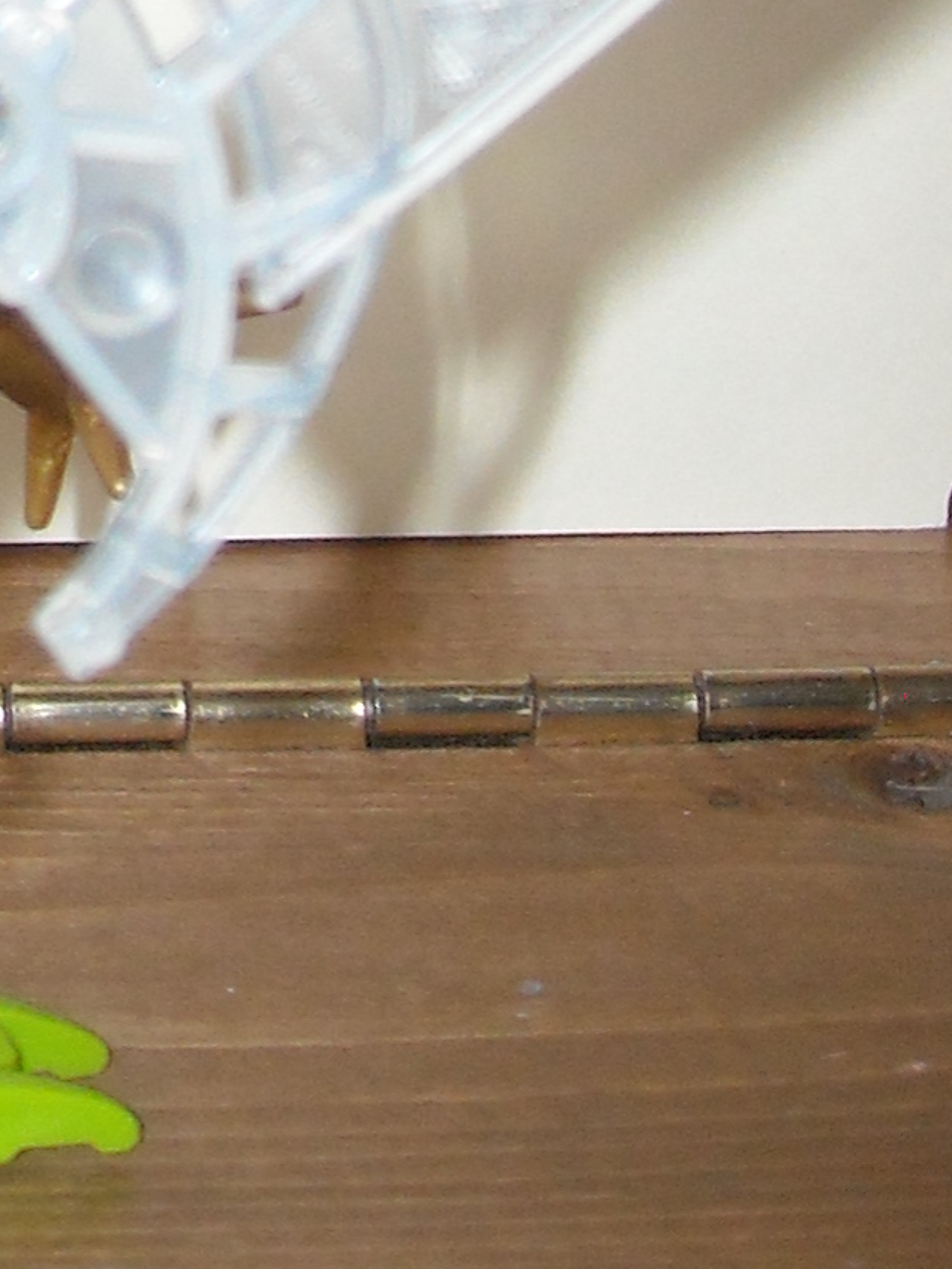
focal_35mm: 135
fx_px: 4948
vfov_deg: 13.8
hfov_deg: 10.3
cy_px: -572
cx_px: -789
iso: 200
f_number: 2.8
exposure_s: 1/60
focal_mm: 5.7
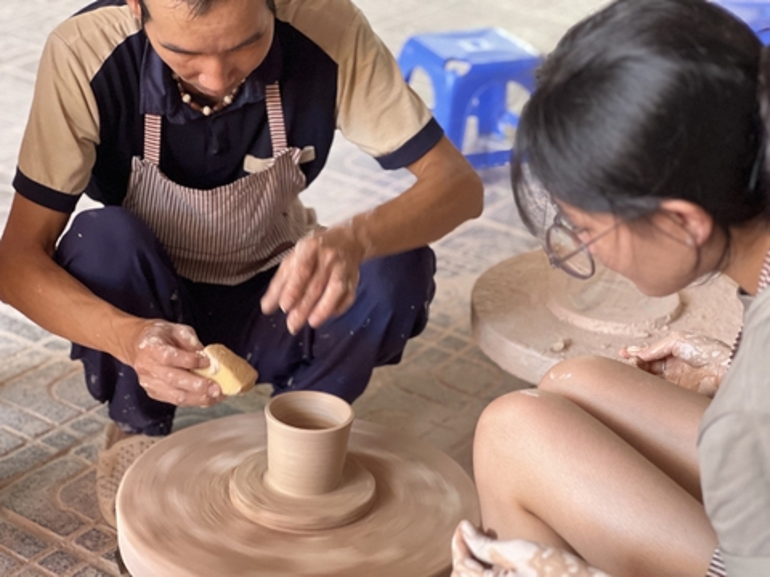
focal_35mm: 77
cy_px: 288
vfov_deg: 19.1
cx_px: 385
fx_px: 1713
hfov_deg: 25.3
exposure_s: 1/40
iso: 400
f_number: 2.8
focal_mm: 9
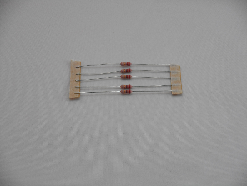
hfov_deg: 19.3
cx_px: 124
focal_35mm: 102
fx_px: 728
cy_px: 93
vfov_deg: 14.5
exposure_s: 1/60
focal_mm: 18.2
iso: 320
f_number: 5.8
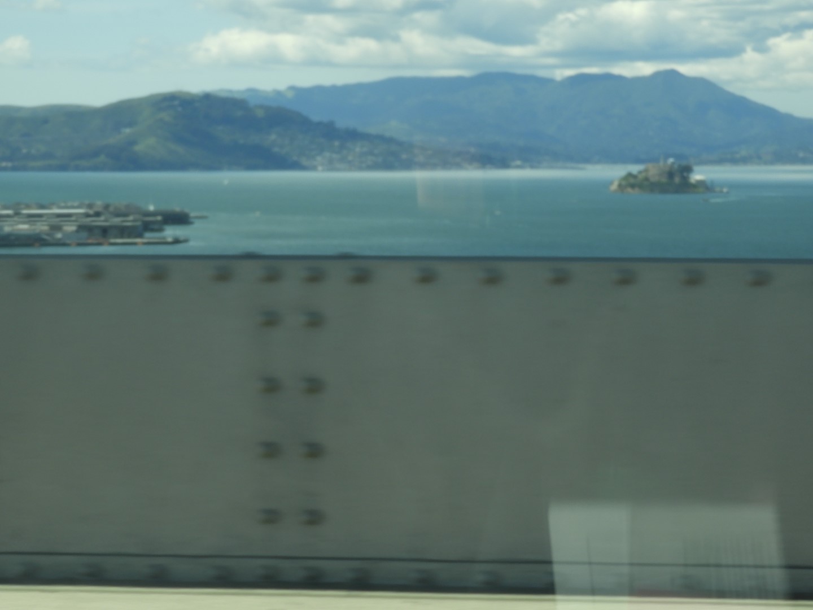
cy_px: 305
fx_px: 2701
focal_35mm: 115
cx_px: 406
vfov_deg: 12.9
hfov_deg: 17.1
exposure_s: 1/500
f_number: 5
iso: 100
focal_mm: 20.6
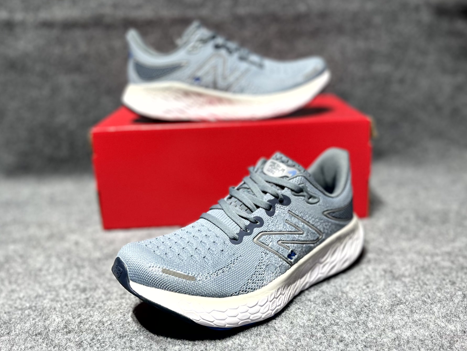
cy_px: 170
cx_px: 232
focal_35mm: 35
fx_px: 472
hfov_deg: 52.6
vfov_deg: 40.7
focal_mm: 5.1
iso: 40
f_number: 1.6
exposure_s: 1/100
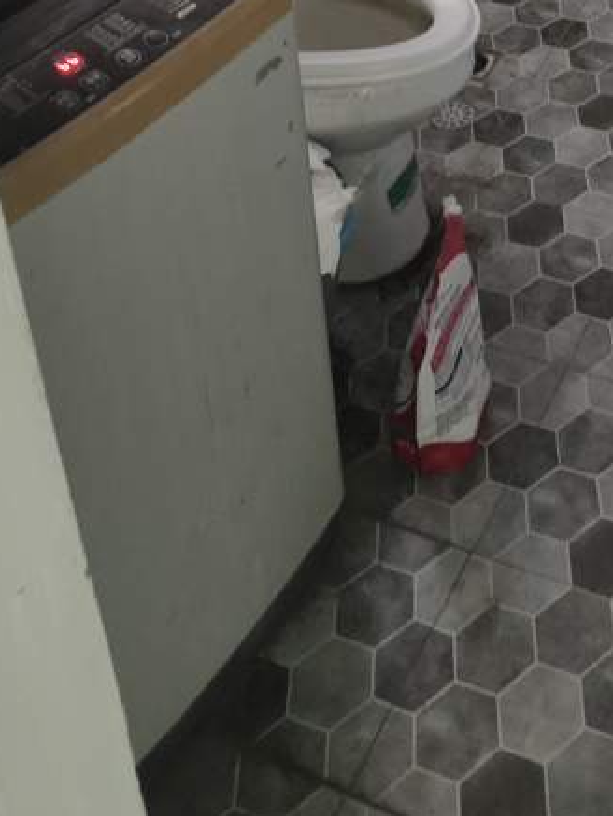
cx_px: 555
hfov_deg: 23.4
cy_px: -154
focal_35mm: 61
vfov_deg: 27.9
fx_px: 1440
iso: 964
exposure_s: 1/16.7
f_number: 1.79
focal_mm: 4.71
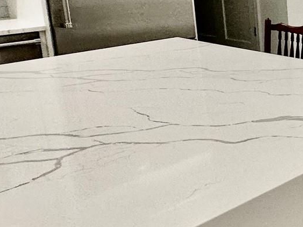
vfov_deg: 25.9
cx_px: 462
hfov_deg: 25.5
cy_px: 33
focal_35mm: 55
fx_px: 482
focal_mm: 2.22
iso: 125
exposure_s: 1/120
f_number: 2.2
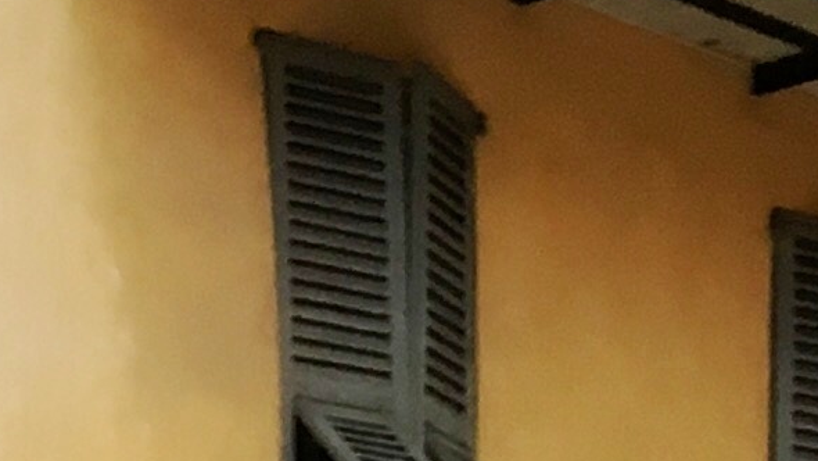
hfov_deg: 9.6
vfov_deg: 5.1
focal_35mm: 216
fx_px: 4685
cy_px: 1812
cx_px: -552
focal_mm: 4.15
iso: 80
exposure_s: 1/33
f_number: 2.2
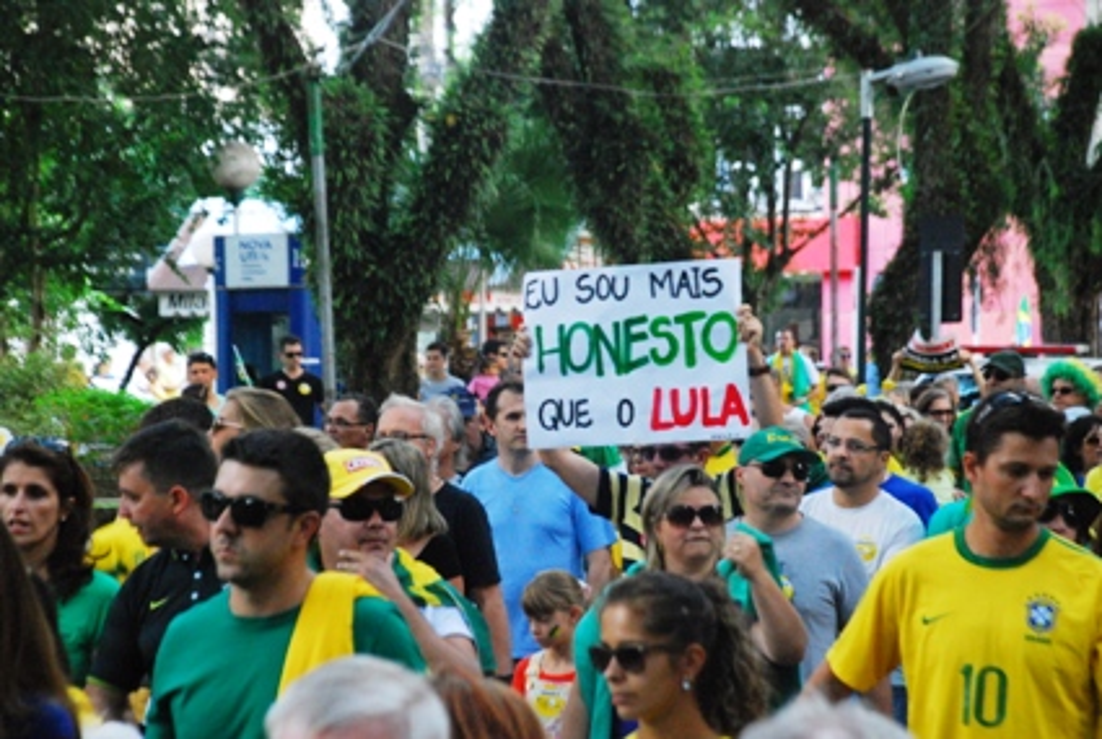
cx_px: 551
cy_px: 370
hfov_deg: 15.2
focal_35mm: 135
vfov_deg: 10.2
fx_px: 4140
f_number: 5.6
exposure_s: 1/80
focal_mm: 90
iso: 1600
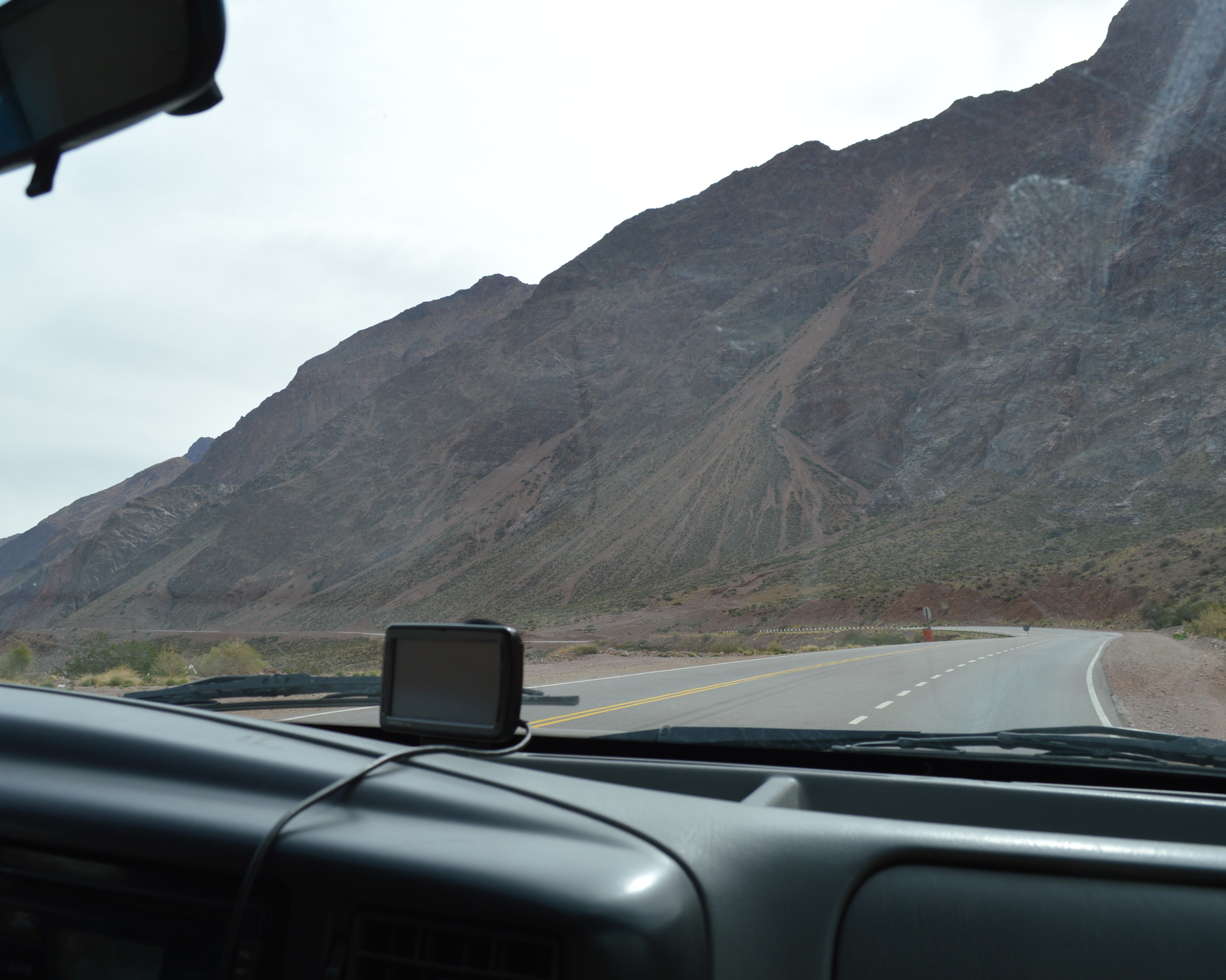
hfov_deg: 57.2
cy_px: 496
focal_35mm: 31
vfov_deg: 47.1
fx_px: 1125
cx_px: 581
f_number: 8
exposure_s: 1/250
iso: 100
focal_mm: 18
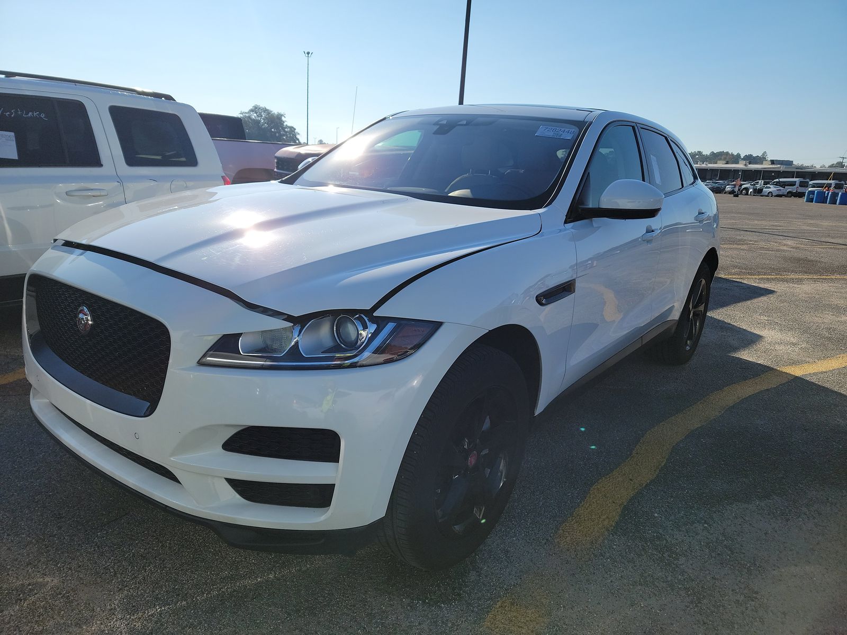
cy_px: 318
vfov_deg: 56.8
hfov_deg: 71.6
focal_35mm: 24
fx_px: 587
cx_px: 424
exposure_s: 1/1324
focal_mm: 6.7
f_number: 1.8
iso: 50
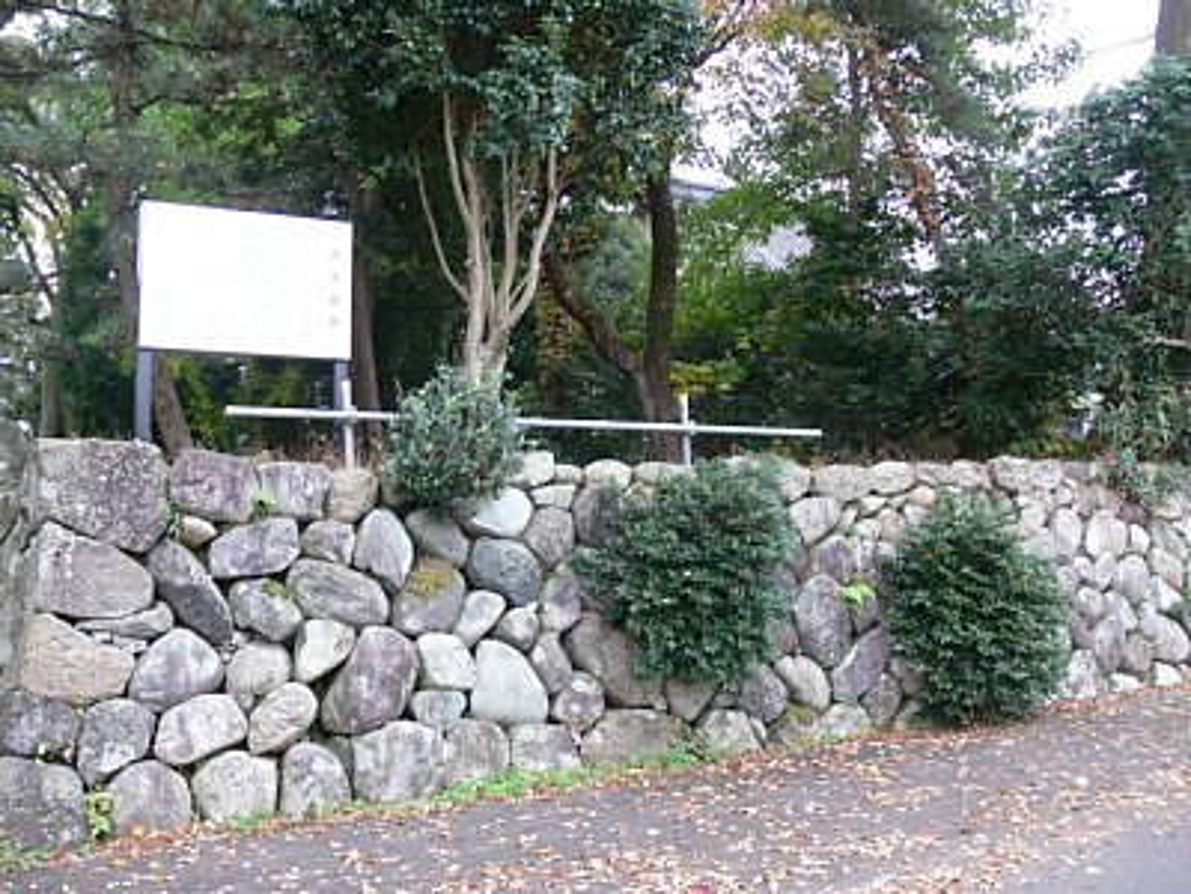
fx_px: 1204
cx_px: 596
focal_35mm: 35
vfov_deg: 40.7
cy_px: 447
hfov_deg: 52.6
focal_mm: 7.4
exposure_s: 1/30
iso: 100
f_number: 2.8
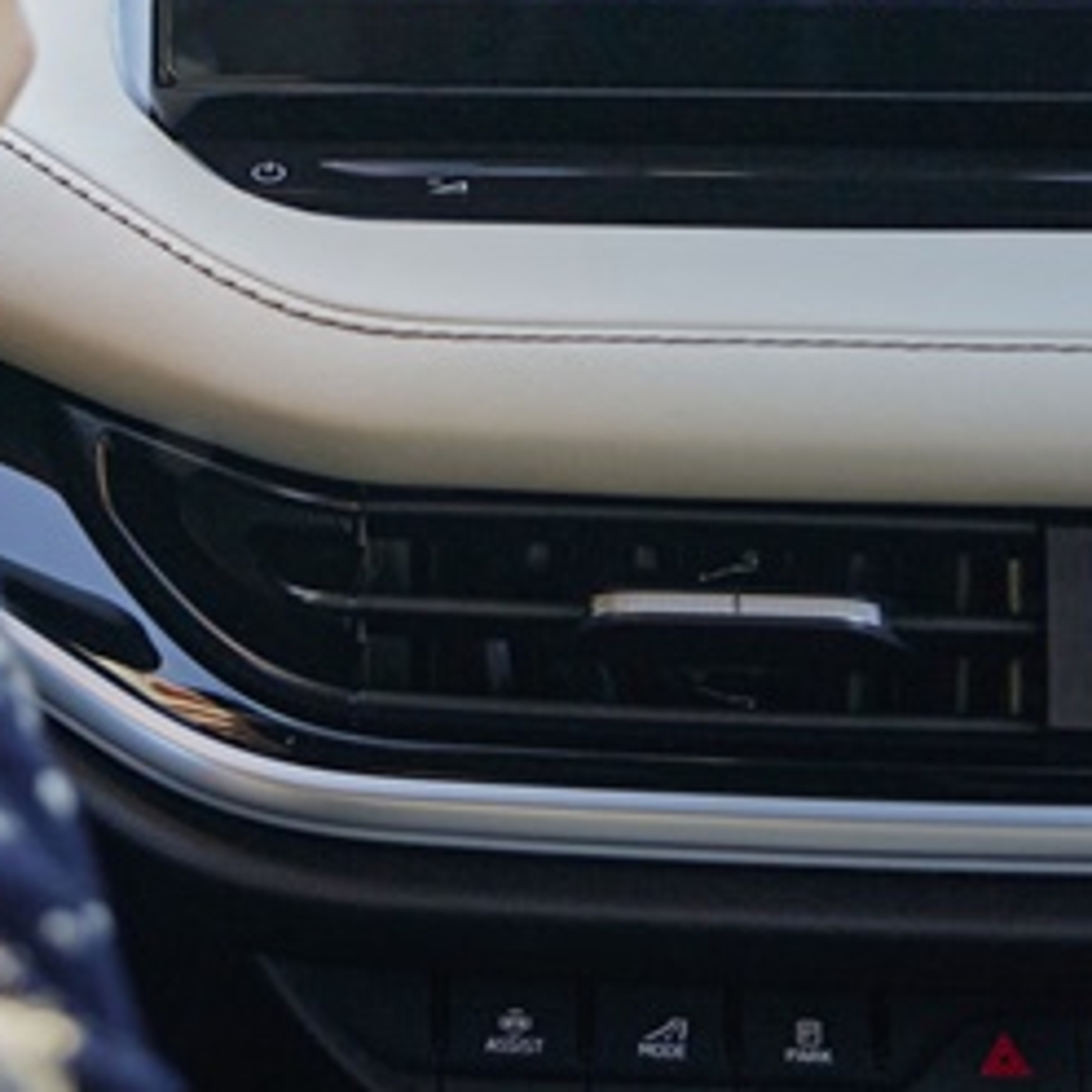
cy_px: -546
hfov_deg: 9.6
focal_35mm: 181
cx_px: 40
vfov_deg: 9.4
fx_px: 6460
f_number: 2.8
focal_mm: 44
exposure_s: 1/400
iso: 100
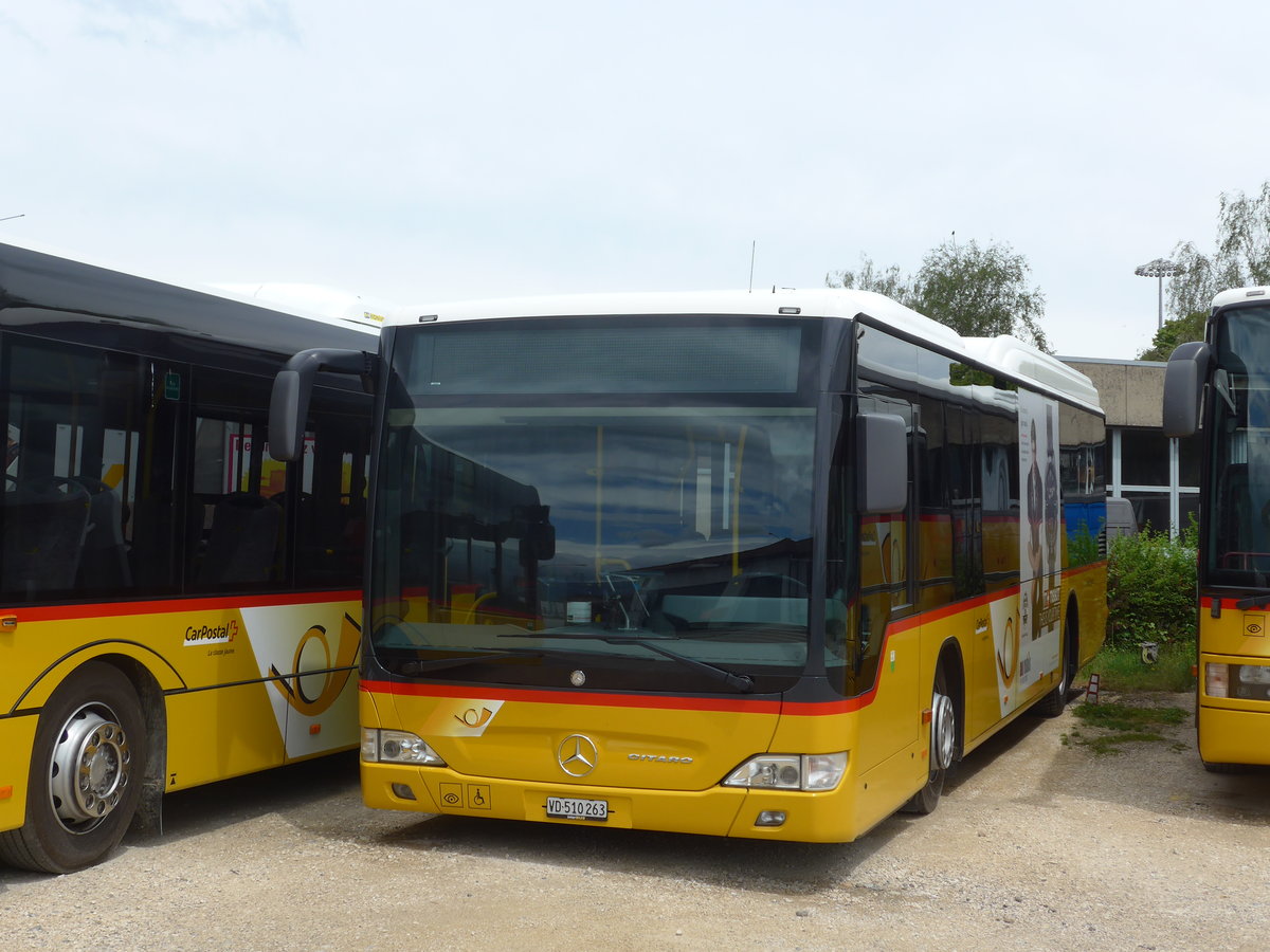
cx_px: 635
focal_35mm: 52
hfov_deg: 36.8
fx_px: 1908
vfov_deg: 28.0
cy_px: 476
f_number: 3.3
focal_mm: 10.7
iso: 80
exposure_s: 1/1300
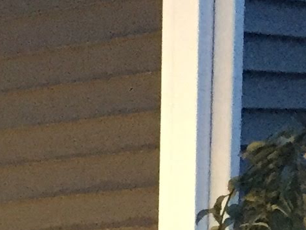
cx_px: -675
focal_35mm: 200
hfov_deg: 8.1
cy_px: 720
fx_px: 1768
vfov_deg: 6.7
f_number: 2.2
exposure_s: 1/15
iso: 250
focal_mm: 4.15
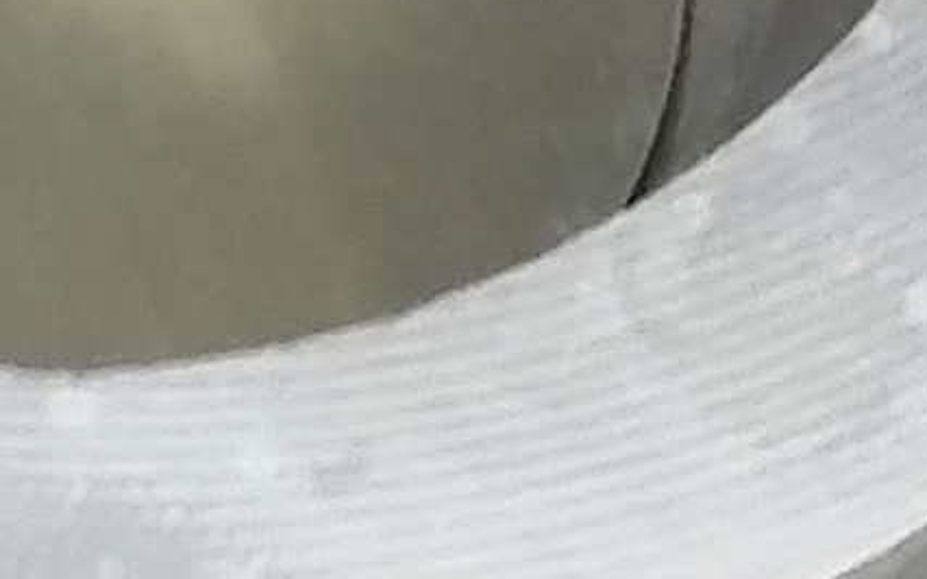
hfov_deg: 7.7
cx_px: -905
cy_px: -239
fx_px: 6567
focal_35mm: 260
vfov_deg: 5.0
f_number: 2.4
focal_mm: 3.4
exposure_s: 1/15
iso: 200
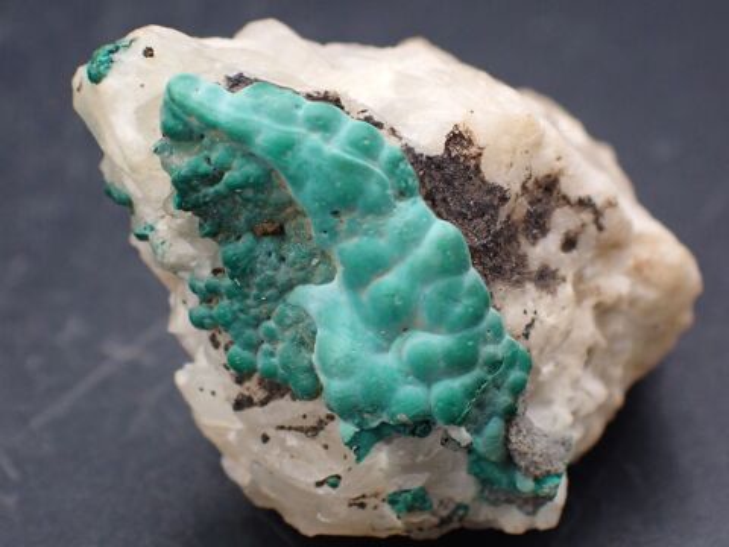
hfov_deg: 19.6
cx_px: 364
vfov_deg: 14.8
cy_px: 274
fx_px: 2106
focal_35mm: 100
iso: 400
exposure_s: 1/400
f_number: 4.9
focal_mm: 18
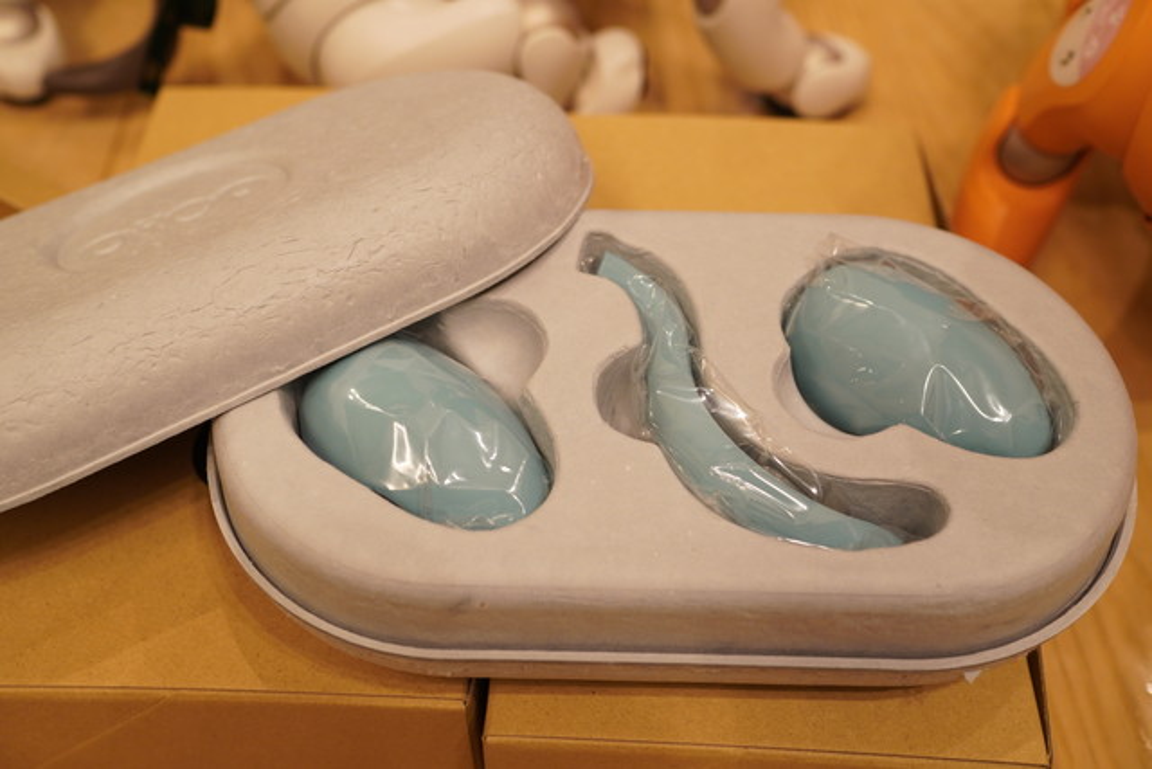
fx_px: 1152
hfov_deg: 53.1
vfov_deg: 36.9
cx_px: 576
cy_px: 384
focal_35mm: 36
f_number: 3.2
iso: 640
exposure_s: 1/40
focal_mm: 24
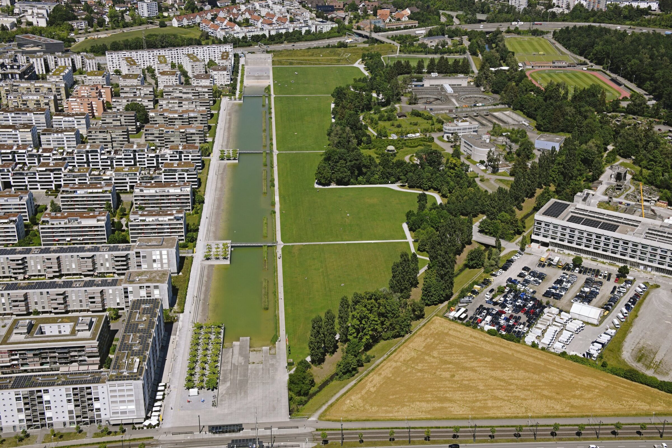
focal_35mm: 44
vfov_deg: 30.5
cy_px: 224
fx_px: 821
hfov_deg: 44.5
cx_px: 336
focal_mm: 44
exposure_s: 1/200
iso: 125
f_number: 14
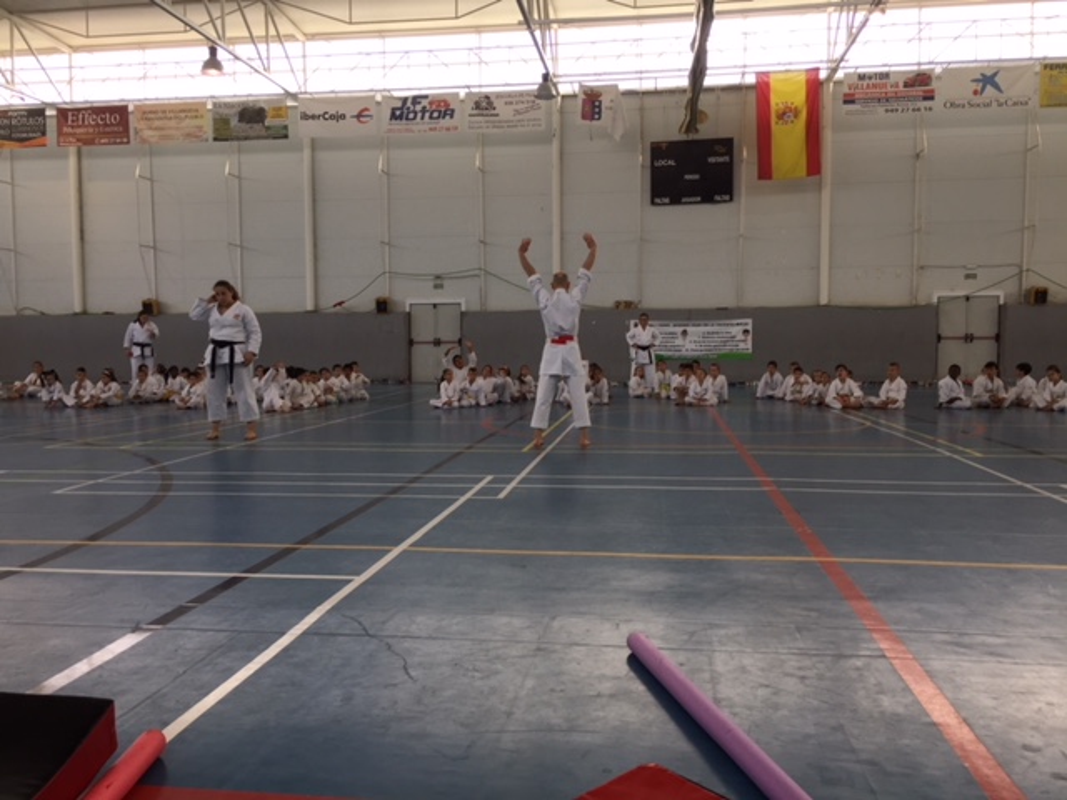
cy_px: 400
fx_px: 894
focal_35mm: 29
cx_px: 534
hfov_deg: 61.7
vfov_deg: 48.2
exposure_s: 1/126
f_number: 2.2
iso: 32
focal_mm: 4.15
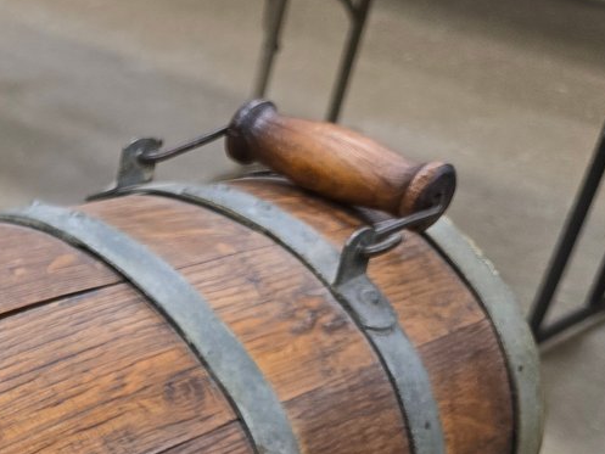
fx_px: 1224
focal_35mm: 70
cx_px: -189
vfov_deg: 19.3
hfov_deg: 24.2
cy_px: 604
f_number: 1.7
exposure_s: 1/61
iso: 200
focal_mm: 6.3
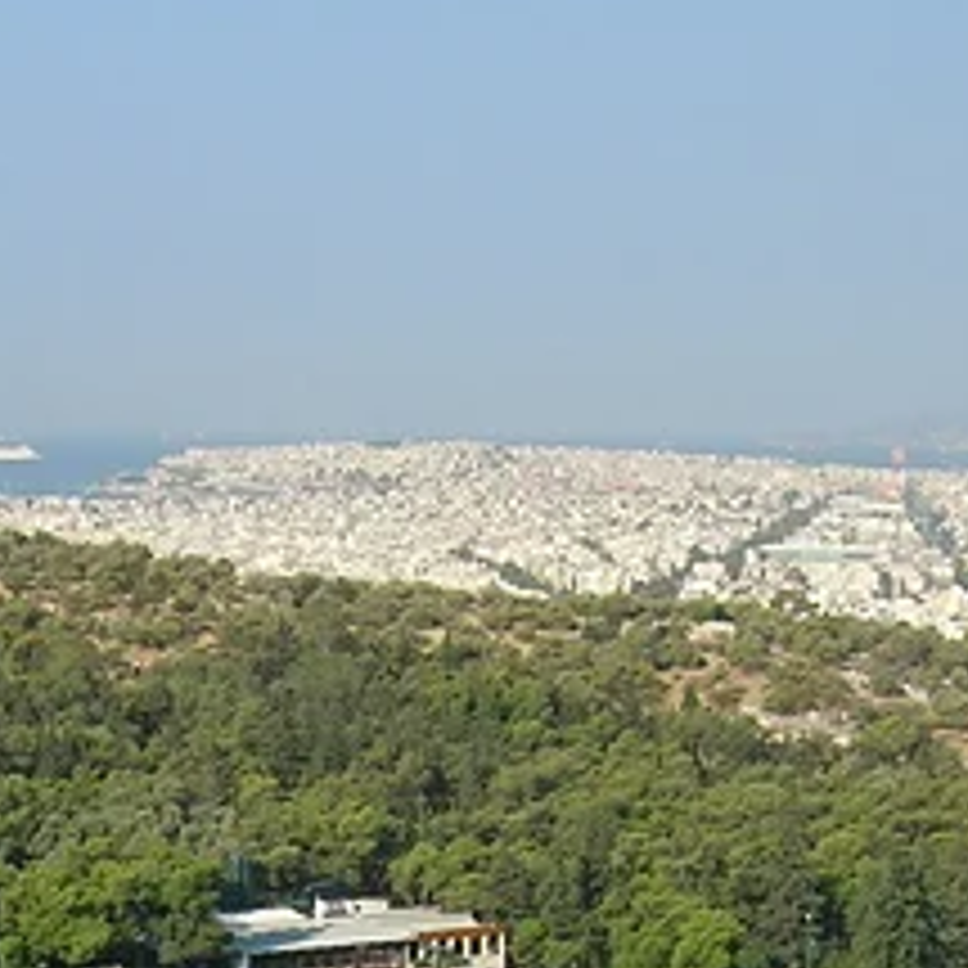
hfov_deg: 15.5
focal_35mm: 112
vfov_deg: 15.1
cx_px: 243
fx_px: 3543
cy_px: 1092
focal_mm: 5.7
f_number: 4.9
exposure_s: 1/402
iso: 50
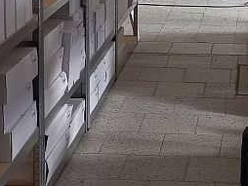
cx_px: 236
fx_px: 846
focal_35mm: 118
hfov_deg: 16.4
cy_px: -27
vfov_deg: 12.3
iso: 250
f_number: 1.8
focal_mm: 4.6
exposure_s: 1/33.3
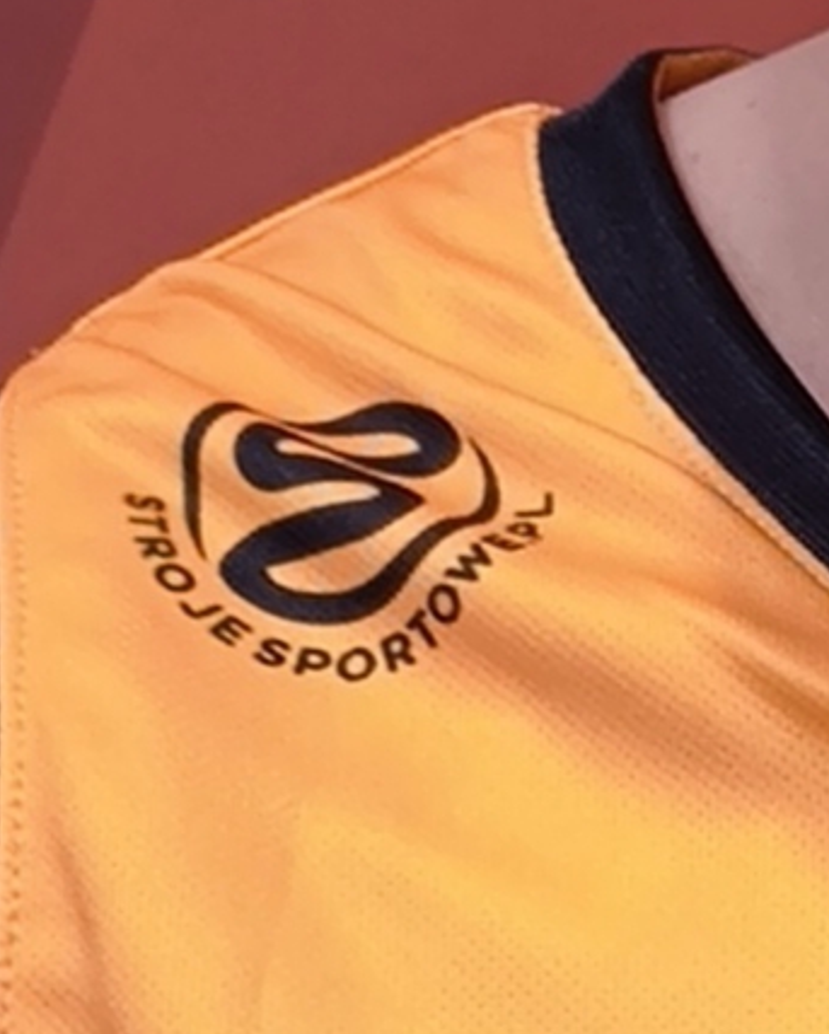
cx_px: 1454
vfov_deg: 10.6
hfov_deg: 8.2
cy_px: 232
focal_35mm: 182
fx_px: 5576
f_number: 1.9
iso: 200
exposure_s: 1/50
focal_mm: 6.92
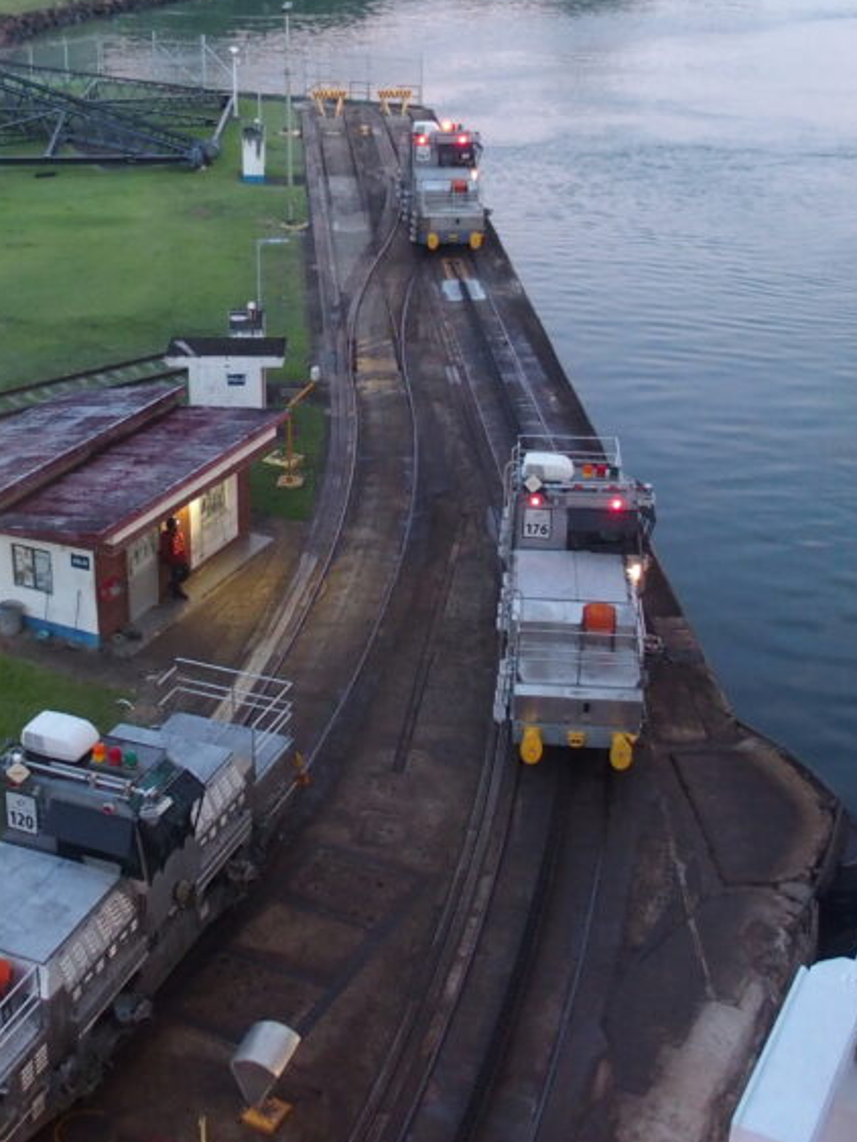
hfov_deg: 28.2
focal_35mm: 51
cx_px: 217
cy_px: 457
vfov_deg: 37.3
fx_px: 1682
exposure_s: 1/30
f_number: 2.8
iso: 640
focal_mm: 6
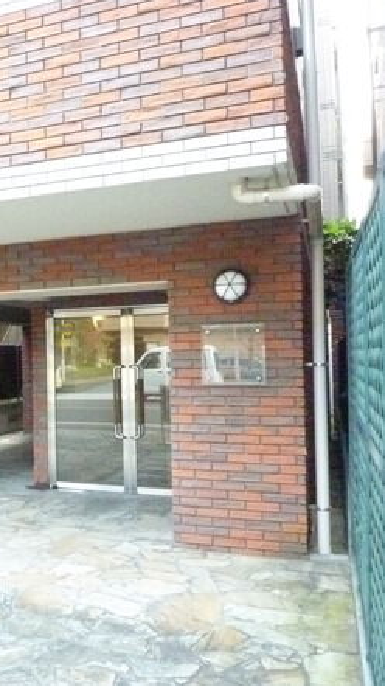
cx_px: -31
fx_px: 673
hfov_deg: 29.1
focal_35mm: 37
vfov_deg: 54.0
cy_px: 346
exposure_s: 1/125
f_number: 2.8
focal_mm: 4.4
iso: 1600
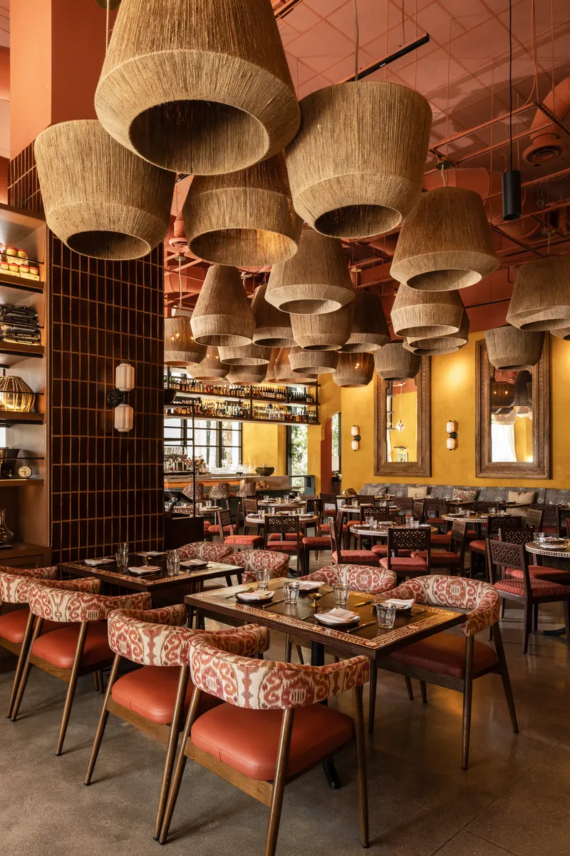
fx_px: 570
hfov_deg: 53.1
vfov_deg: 73.7
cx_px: 285
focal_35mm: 24
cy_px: 428
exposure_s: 1/13
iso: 400
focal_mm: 24
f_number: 11
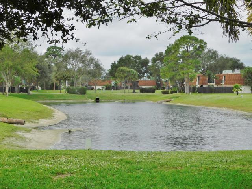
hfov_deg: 32.7
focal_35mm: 59
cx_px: 126
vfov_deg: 24.8
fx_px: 430
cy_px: 94
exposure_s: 1/640
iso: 125
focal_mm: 10.4
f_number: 4
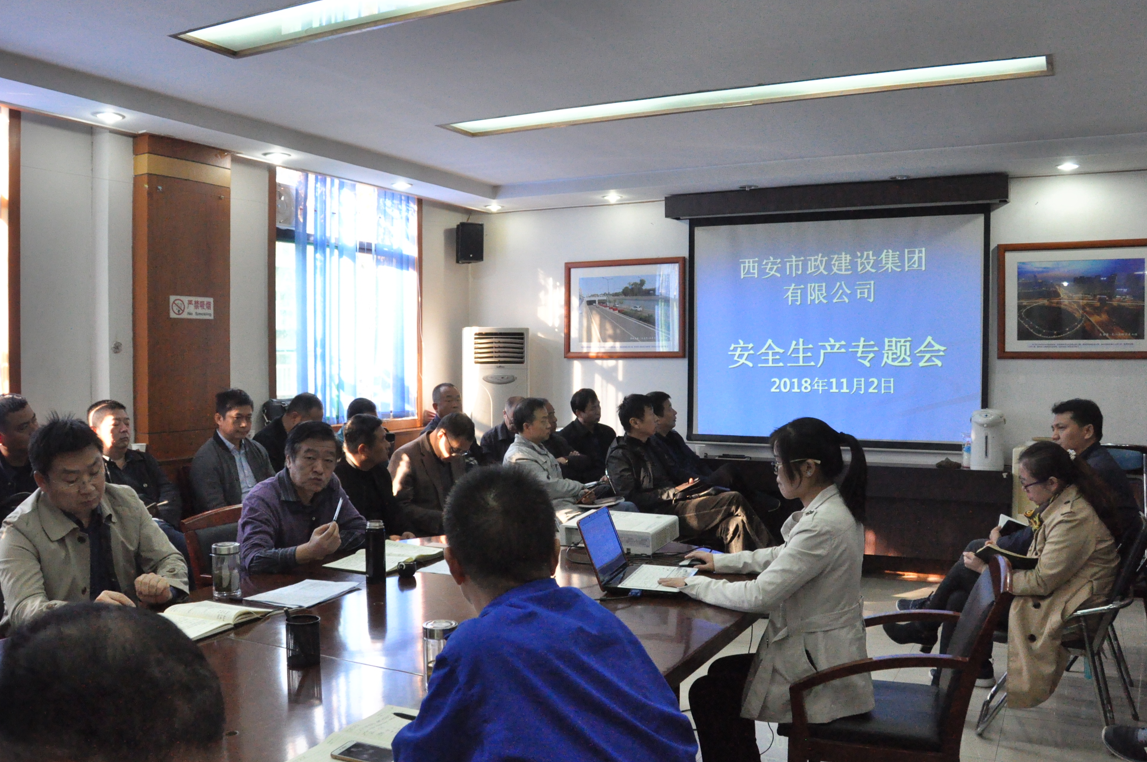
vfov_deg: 43.5
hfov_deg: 62.0
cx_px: 582
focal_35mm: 30
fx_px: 955
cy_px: 381
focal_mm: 18
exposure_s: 1/200
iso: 3200
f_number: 5.6
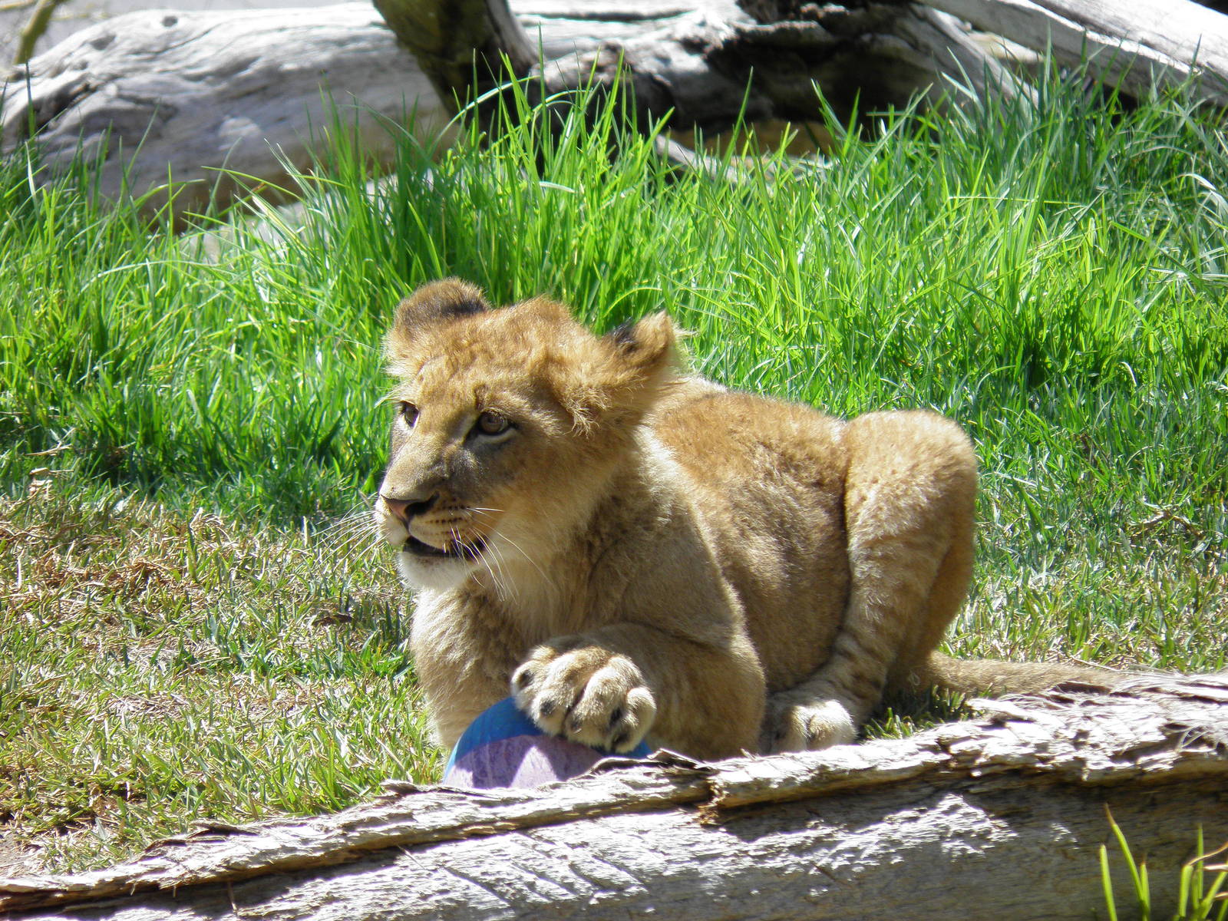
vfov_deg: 2.3
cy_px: 460
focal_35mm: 653
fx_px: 23165
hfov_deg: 3.0
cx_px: 614
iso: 64
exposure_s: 1/250
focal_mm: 117.2
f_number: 5.1
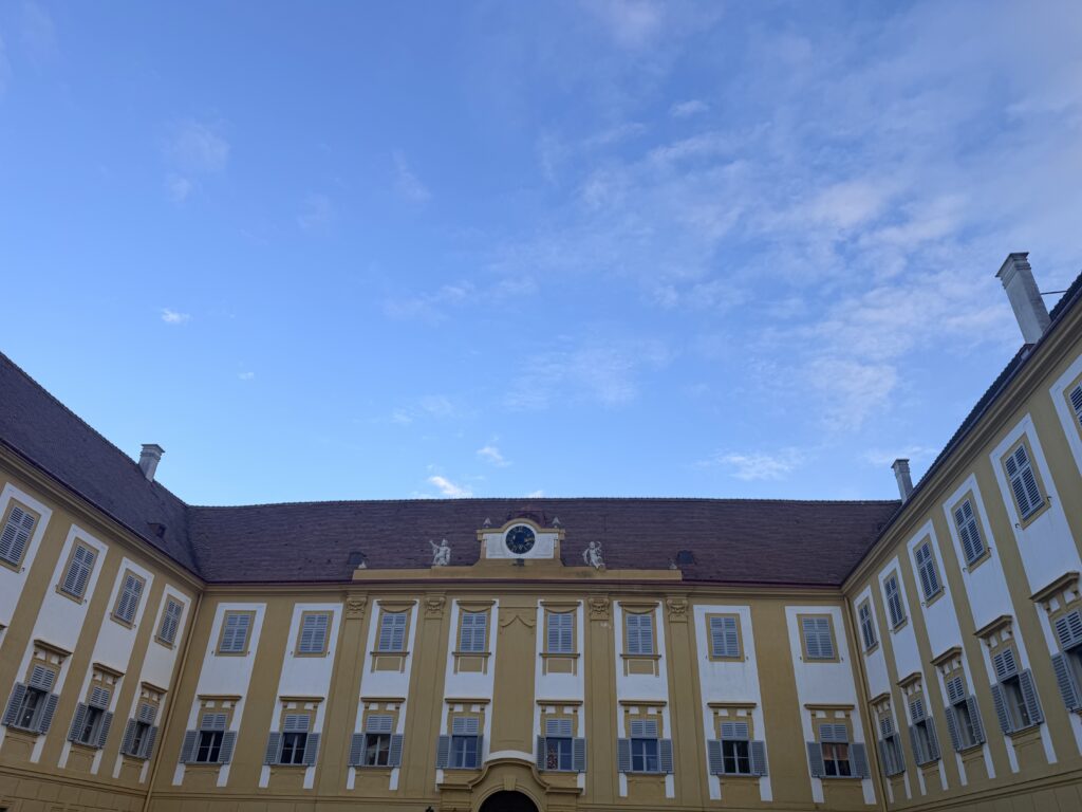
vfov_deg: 56.8
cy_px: 406
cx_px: 541
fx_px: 750
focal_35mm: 24
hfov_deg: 71.6
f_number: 1.78
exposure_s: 1/822
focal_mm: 6.76
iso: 80
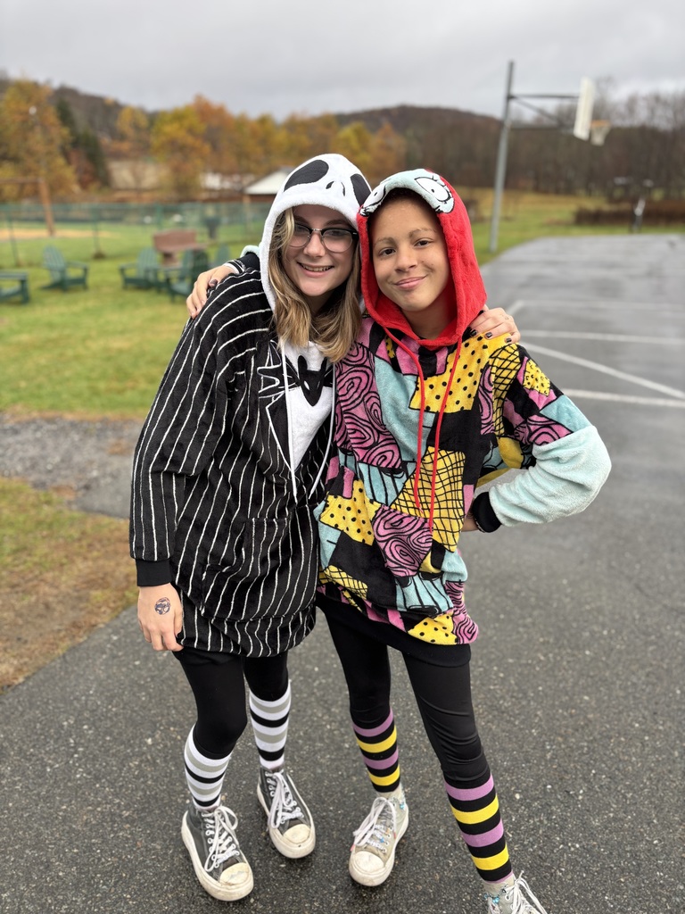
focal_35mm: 26
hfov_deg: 53.1
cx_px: 342
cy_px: 457
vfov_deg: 67.3
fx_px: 686
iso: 50
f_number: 1.6
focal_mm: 5.96
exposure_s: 1/502
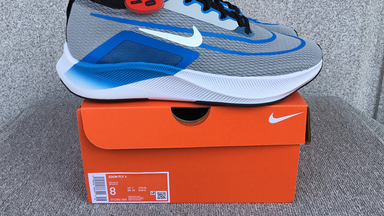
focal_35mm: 34
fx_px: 346
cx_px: 191
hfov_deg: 58.0
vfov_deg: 34.4
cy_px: 77
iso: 25
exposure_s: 1/219
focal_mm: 3.3
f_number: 2.4
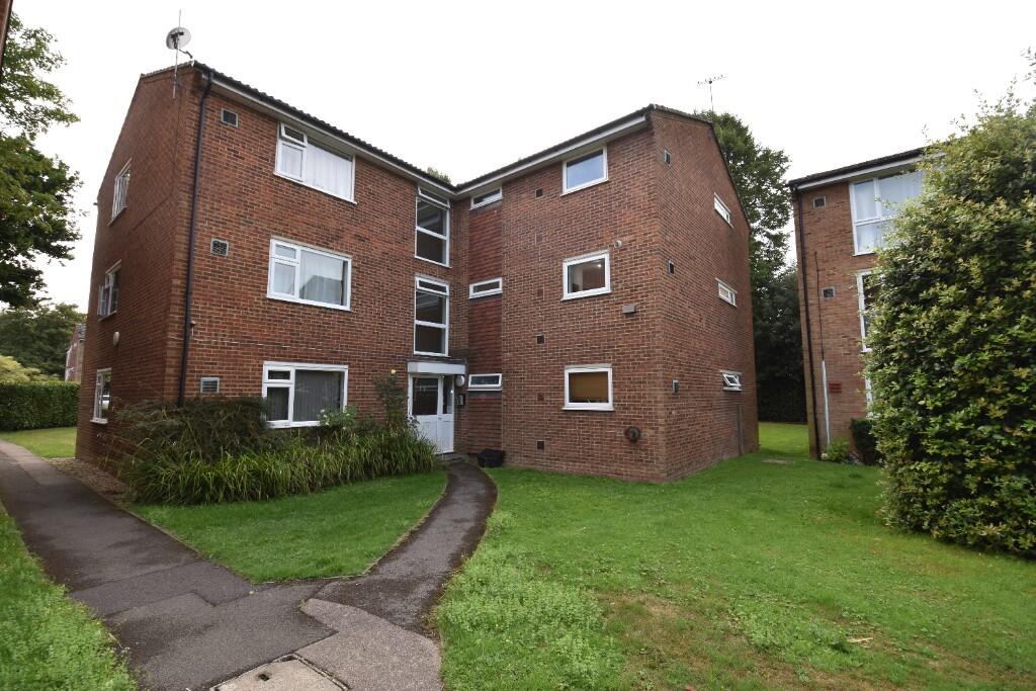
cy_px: 346
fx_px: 432
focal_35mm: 15
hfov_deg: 100.4
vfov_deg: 77.3
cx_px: 518
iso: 100
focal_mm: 10
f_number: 5.6
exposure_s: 1/125
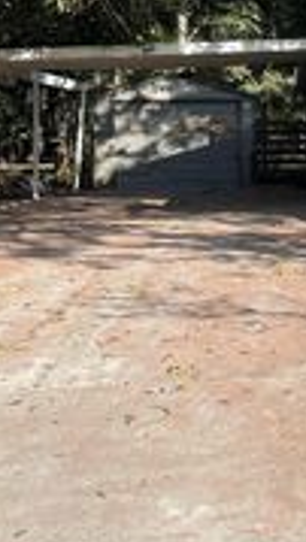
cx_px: 548
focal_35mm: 76
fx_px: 1094
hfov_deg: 14.1
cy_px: 174
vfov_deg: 27.7
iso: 32
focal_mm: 5.1
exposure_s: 1/1667
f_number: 1.6
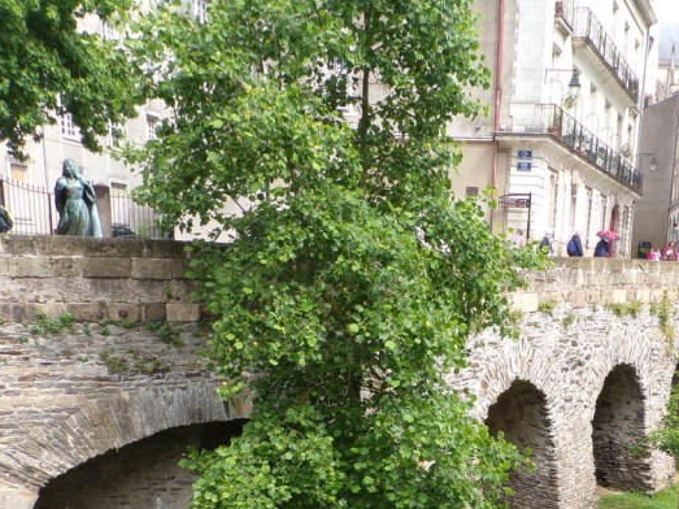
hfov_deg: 39.4
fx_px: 922
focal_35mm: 47
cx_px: 504
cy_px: 490
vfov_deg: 29.2
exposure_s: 1/110
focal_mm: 4.3
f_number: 5.8
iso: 80
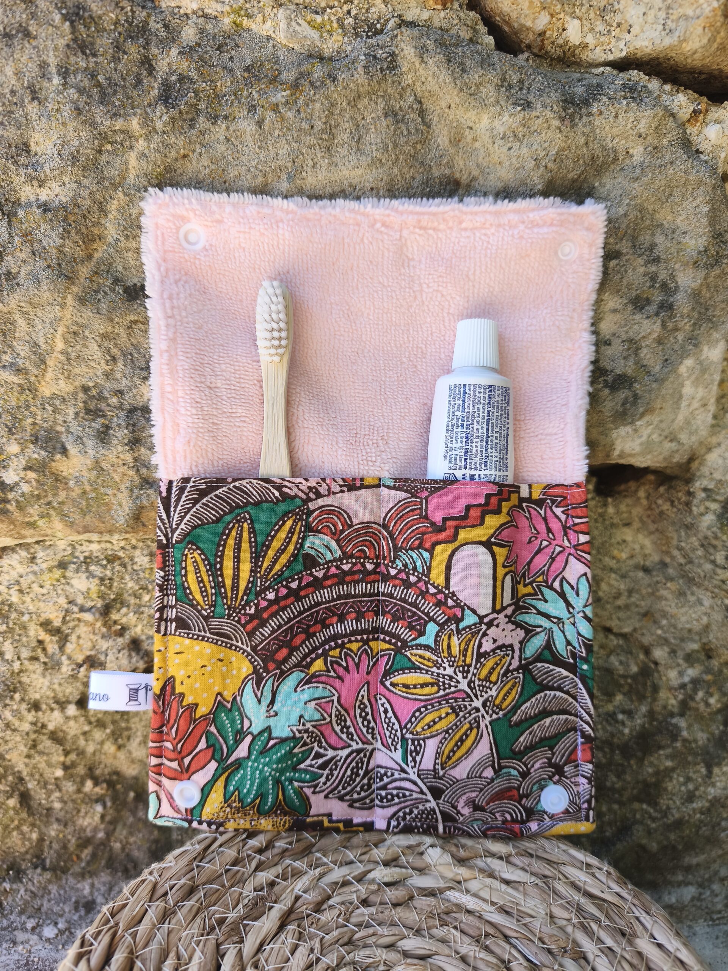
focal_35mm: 23
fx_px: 645
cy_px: 486
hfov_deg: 58.9
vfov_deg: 73.9
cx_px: 364
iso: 64
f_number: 1.65
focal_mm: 6.18
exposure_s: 1/99.9
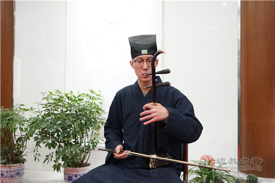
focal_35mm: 35
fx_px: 267
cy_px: 92
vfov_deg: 37.8
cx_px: 138
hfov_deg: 54.5
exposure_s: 1/60
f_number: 4
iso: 3200
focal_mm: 35
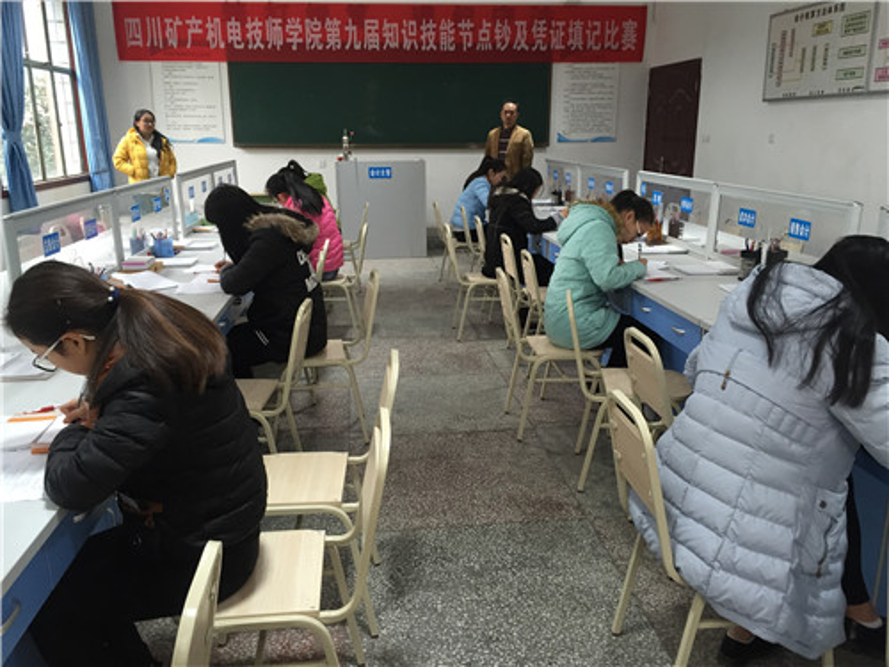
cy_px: 334
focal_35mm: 29
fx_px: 745
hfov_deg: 61.7
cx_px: 444
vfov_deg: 48.2
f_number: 2.2
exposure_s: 1/30
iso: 80
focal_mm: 4.15
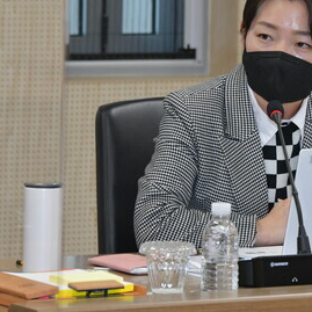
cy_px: 107
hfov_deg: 5.8
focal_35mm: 303
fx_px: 3090
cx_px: 269
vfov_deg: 5.8
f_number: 6.3
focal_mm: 160
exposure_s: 1/160
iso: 2500
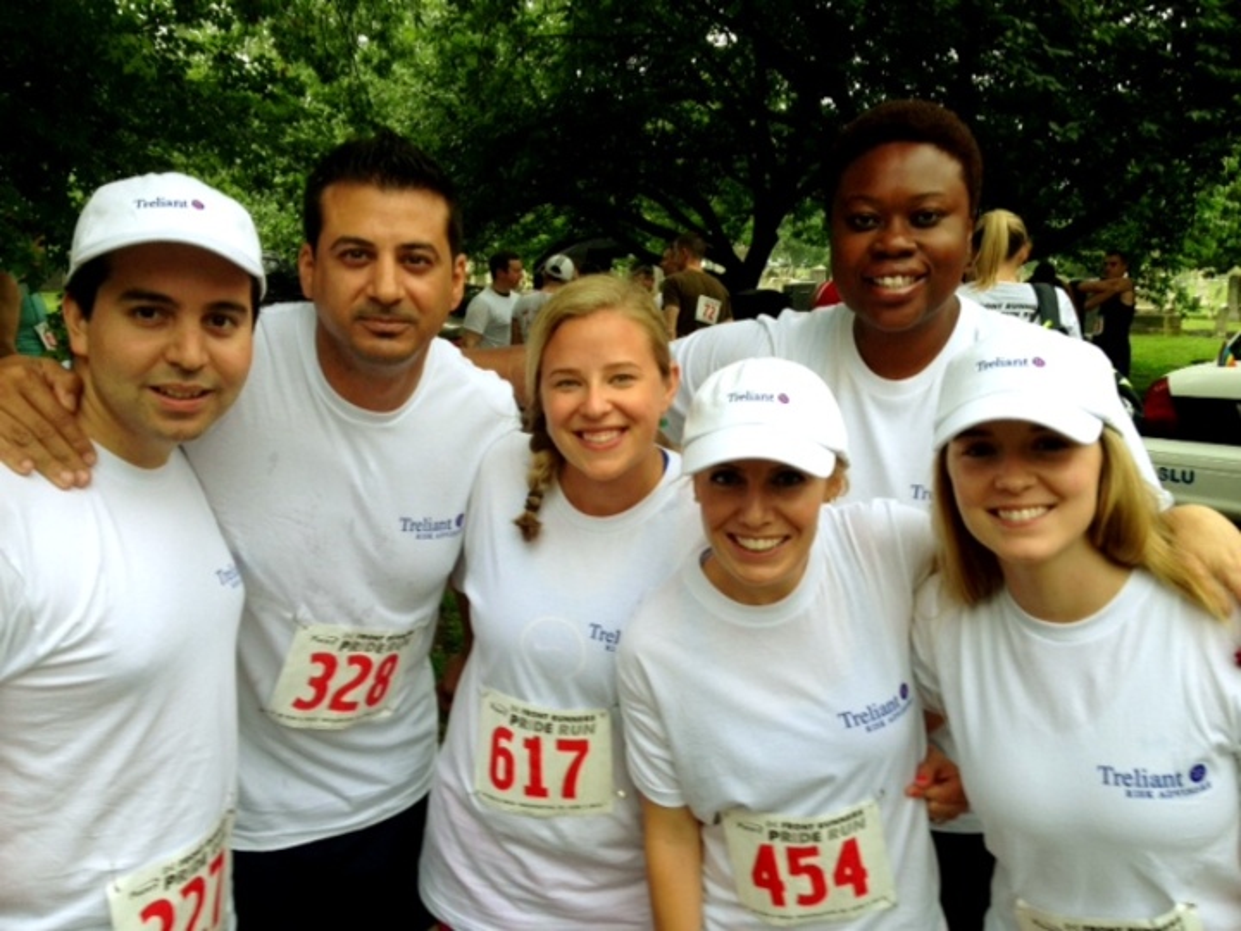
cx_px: 620
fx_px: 1255
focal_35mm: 35
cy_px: 466
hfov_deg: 52.6
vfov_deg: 40.7
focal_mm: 4.28
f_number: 2.4
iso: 50
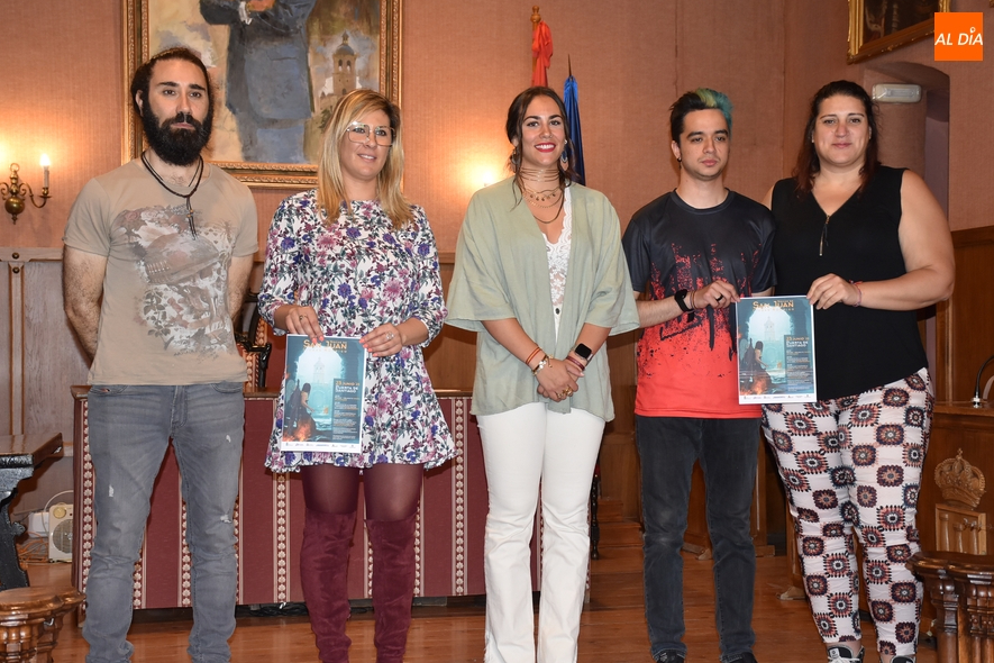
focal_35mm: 58
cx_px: 501
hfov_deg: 34.5
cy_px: 328
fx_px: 1601
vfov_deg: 23.4
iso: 800
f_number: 4.2
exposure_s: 1/60
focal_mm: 38
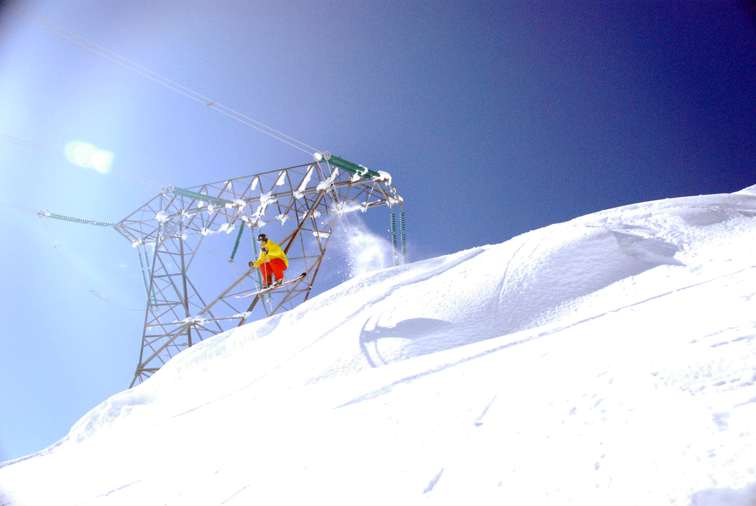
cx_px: 378
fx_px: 631
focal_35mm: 30
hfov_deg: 61.9
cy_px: 253
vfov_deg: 43.7
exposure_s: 1/4000
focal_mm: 20
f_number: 5.6
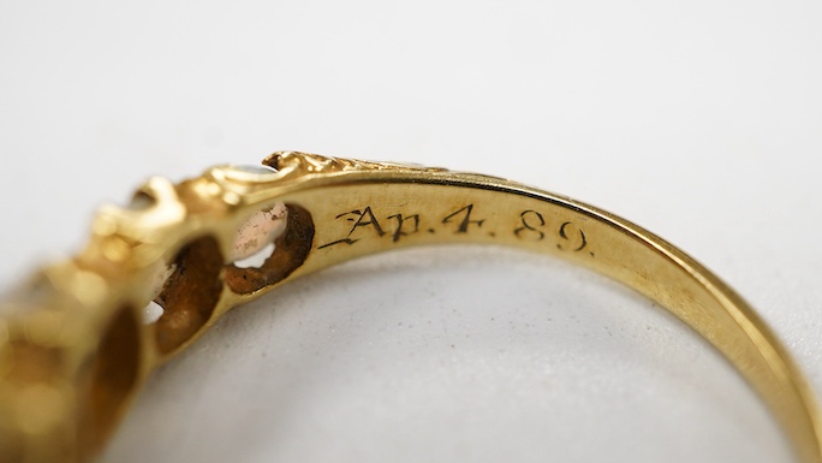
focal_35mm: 62
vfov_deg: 19.4
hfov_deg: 33.8
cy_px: 253
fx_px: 1352
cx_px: 481
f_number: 10
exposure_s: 1/125
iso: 1250
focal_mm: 30
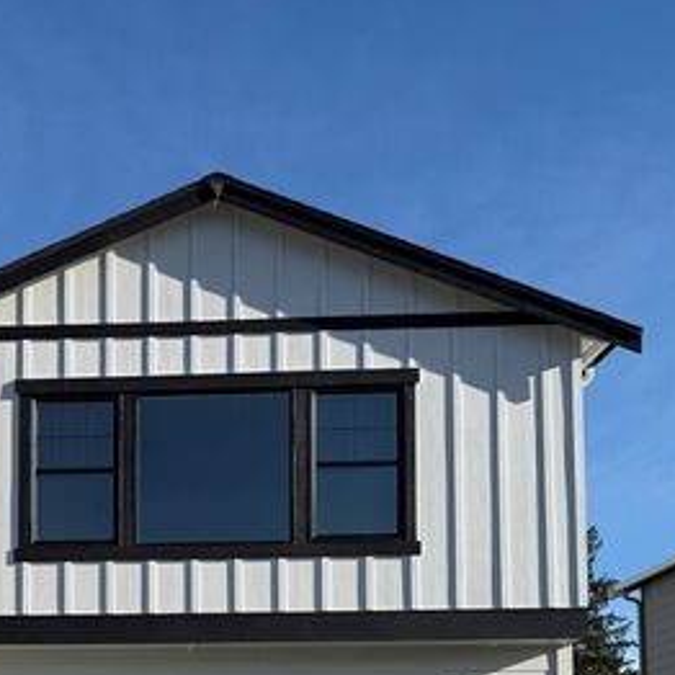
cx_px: -15
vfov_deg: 34.5
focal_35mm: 48
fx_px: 1059
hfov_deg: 32.3
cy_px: 519
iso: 80
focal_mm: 6.76
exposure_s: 1/4975
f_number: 1.78
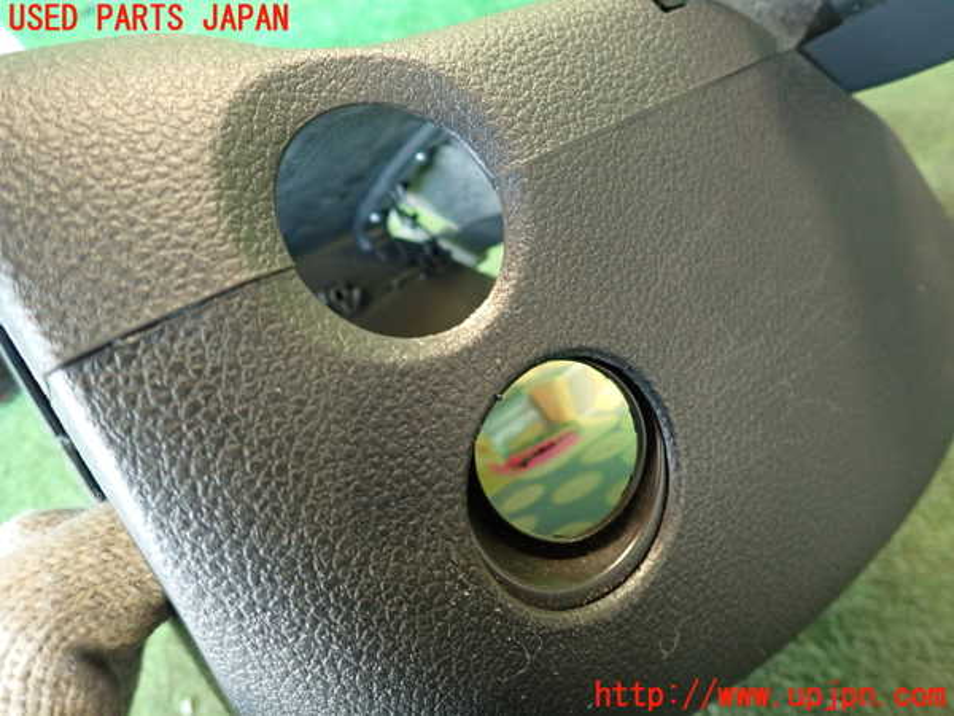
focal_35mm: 25
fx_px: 689
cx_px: 477
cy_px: 358
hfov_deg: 69.4
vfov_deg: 54.9
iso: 500
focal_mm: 4.5
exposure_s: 1/30
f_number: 2
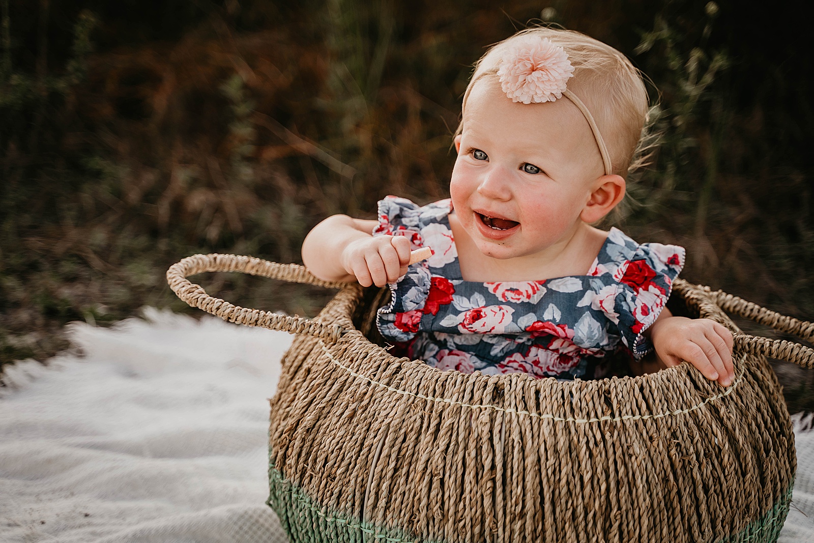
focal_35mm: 67
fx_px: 1515
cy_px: 272
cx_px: 407
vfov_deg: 20.3
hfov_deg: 30.1
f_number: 2.8
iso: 160
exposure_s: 1/400
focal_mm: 67
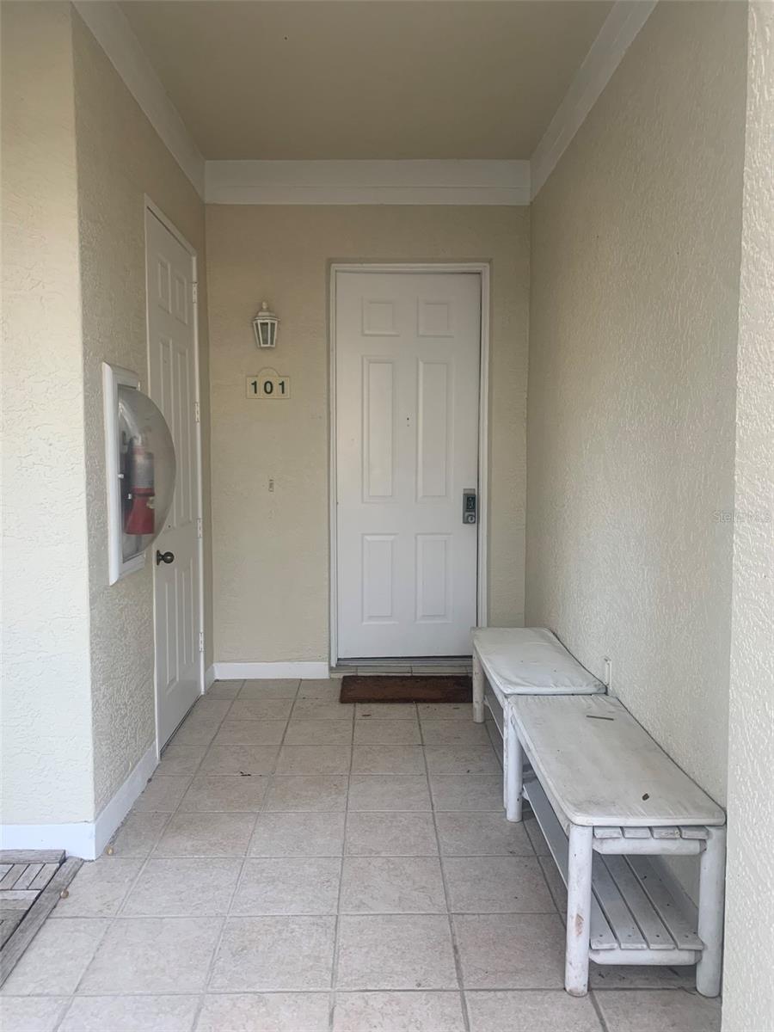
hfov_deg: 53.1
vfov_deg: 67.3
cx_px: 387
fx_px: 775
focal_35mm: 26
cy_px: 516
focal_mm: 4.25
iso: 64
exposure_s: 1/122
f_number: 1.8
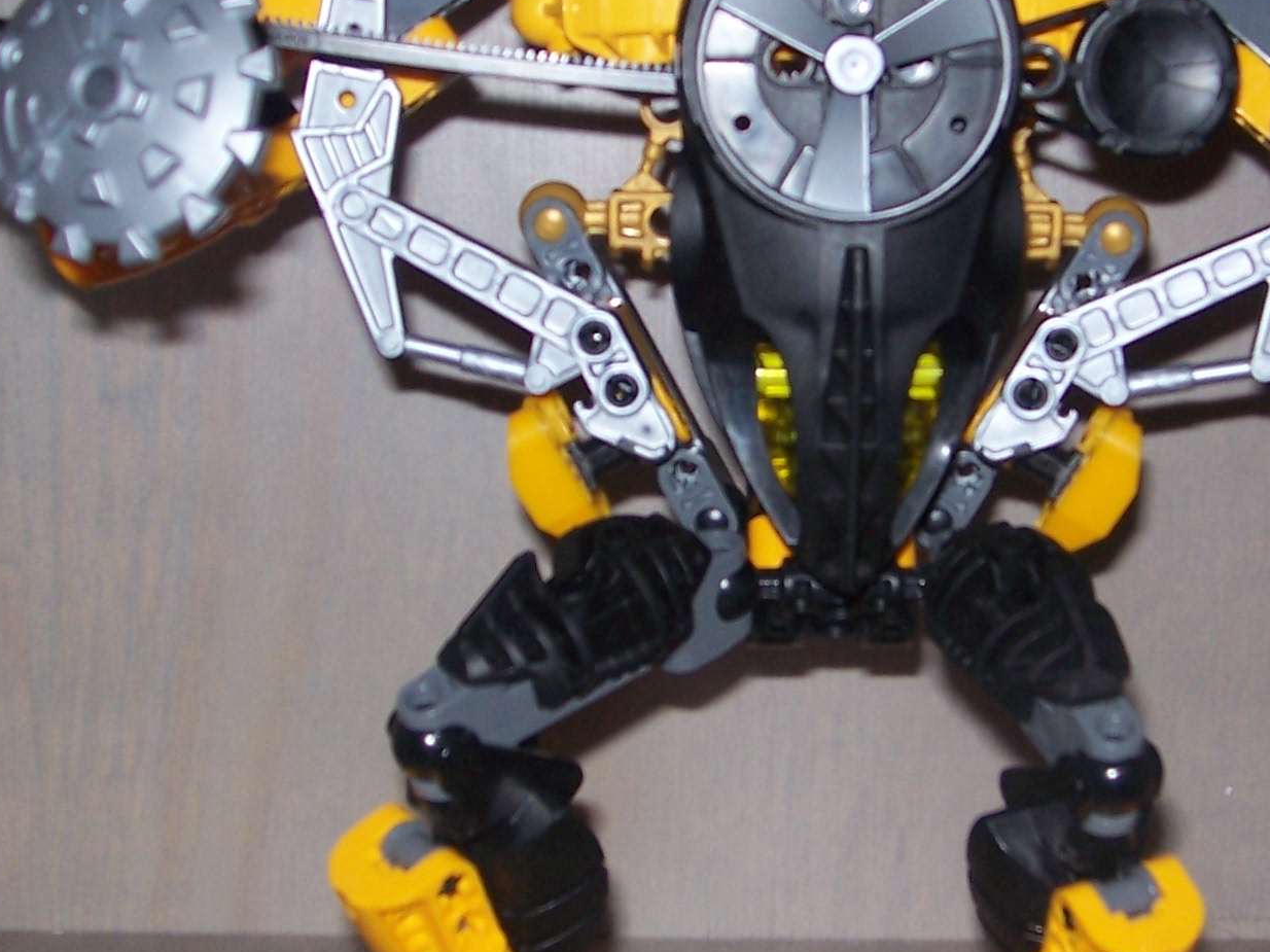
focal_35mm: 71
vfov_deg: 20.7
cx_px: 801
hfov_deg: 27.3
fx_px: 2604
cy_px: 470
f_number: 2.7
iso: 80
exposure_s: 1/60
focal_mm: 5.6
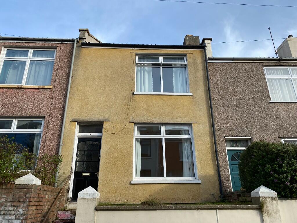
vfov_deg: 53.1
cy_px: 112
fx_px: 223
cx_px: 148
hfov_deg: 67.3
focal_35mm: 26
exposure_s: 1/1170
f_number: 1.8
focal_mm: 4.25
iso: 32
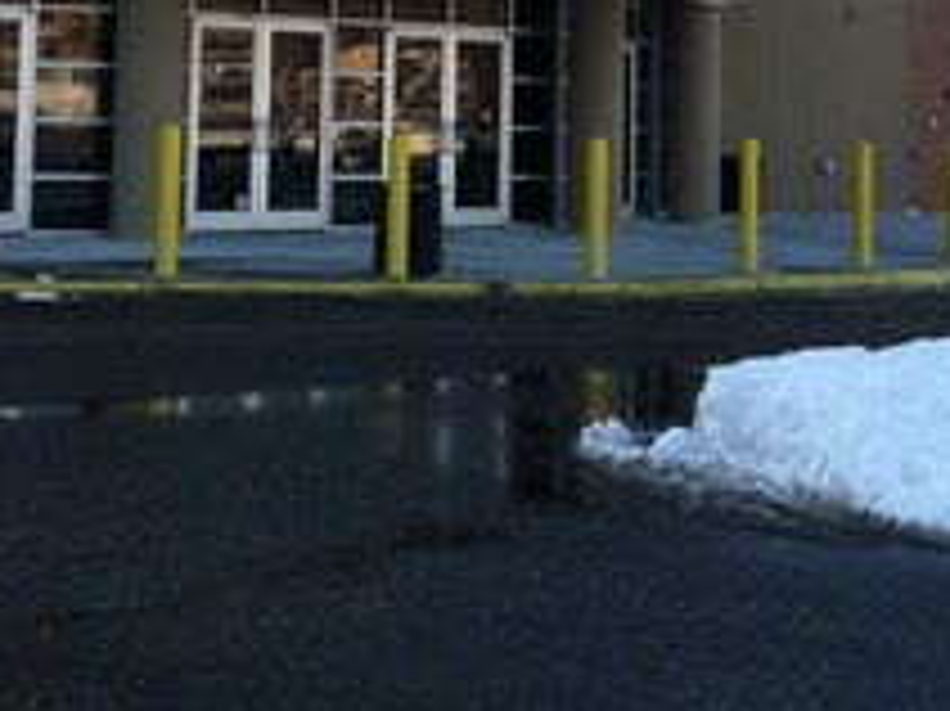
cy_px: -117
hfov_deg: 18.5
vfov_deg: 13.6
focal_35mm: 106
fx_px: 2907
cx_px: 396
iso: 80
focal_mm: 3.85
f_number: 2.8
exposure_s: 1/229
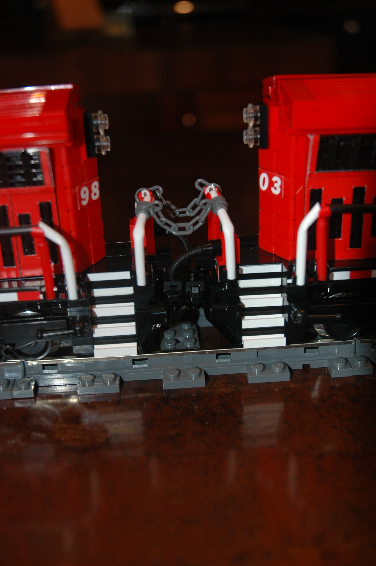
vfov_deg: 38.9
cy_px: 283
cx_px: 188
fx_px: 800
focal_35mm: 51
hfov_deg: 26.4
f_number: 4.2
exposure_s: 1/60
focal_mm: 34
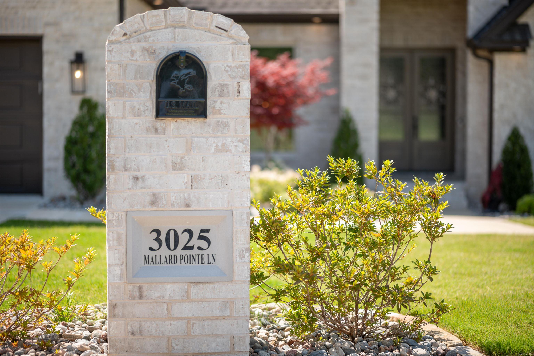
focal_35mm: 85
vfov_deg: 16.1
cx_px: 267
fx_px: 1261
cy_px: 178
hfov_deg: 23.9
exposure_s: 1/1250
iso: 100
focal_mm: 85
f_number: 1.8
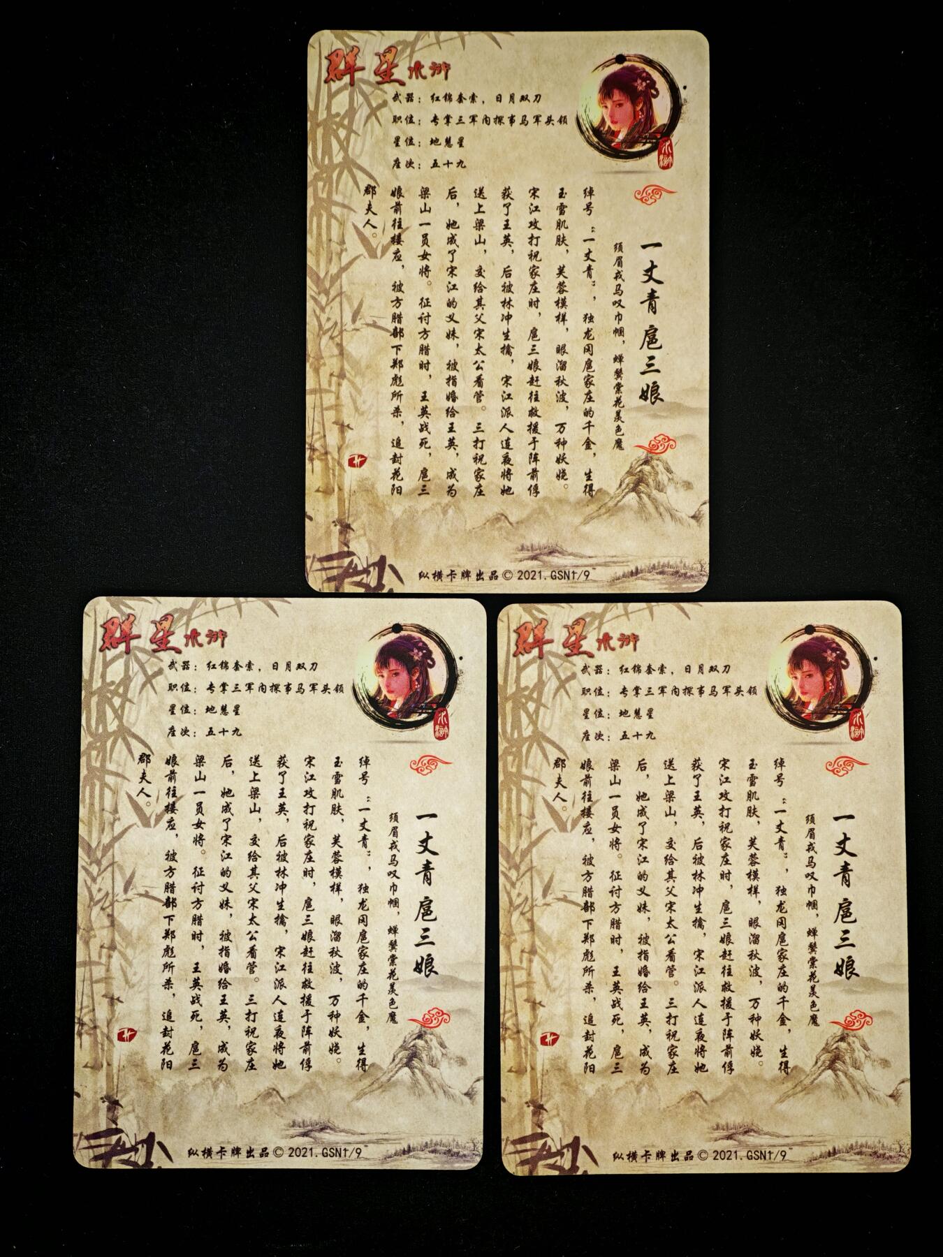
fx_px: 2615
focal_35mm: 72
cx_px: 472
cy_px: 628
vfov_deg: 27.0
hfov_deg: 20.4
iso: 400
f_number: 2.4
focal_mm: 8.67
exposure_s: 1/33
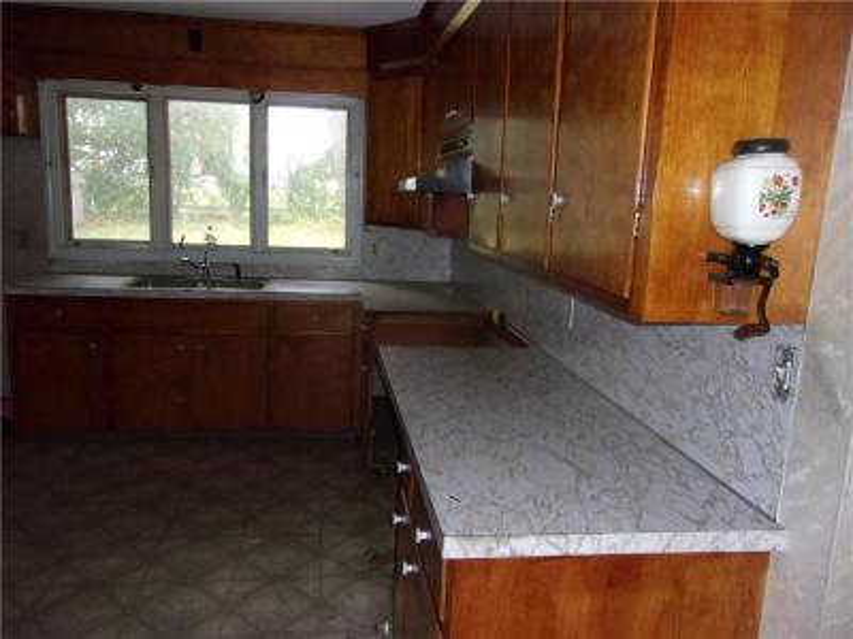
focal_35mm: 27
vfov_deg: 51.4
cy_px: 320
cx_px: 426
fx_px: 665
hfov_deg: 65.3
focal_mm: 4.9
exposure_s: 1/34
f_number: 3
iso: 200
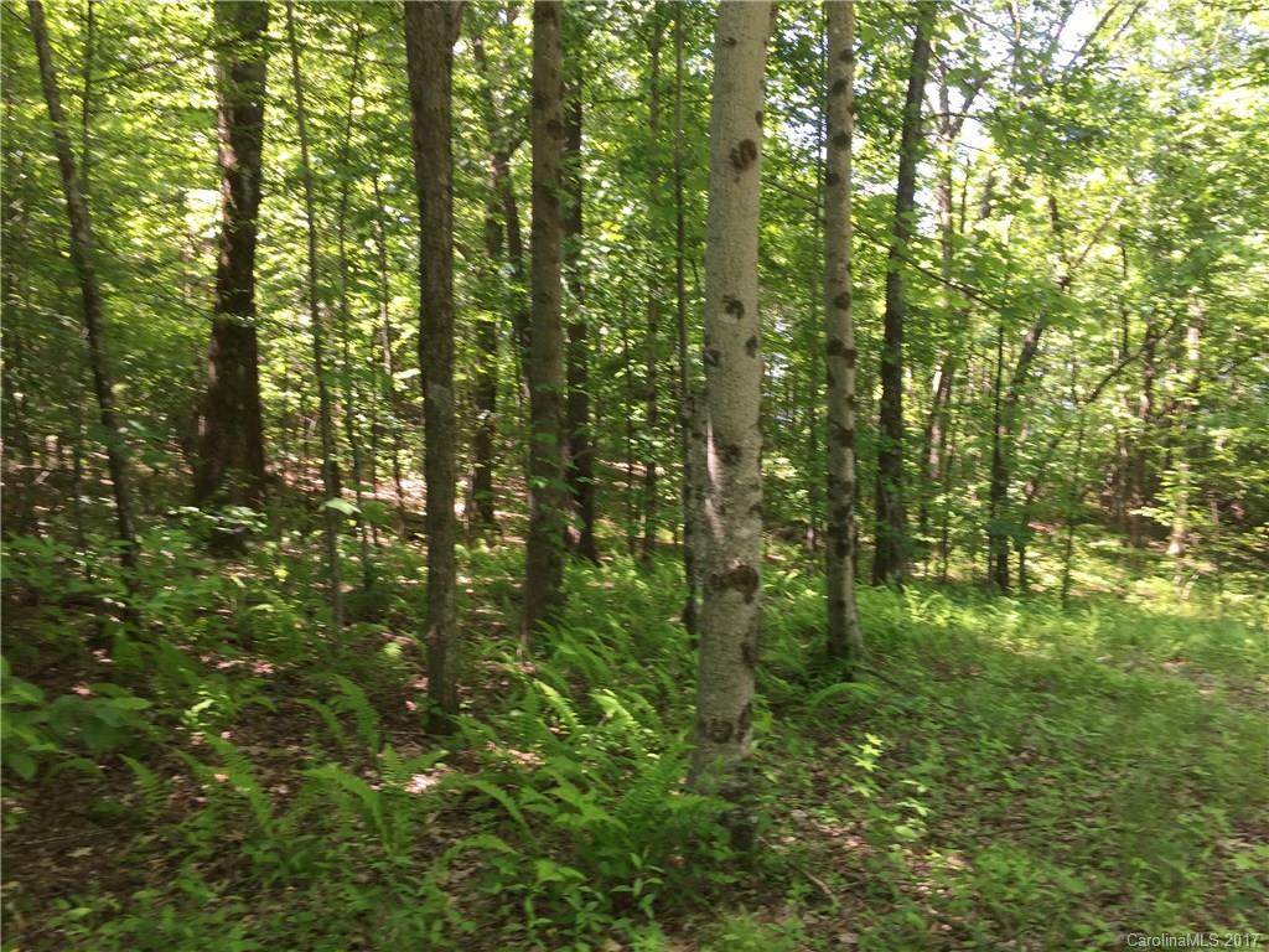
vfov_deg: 48.2
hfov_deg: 61.7
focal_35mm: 29
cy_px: 476
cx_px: 634
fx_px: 1063
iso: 32
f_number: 2.2
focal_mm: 4.15
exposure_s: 1/60
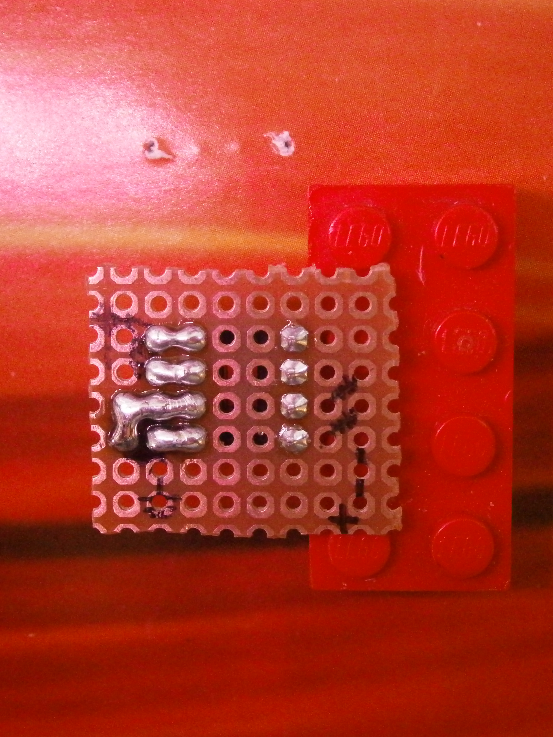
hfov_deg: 23.3
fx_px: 1342
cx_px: 269
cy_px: 369
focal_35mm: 63
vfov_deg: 30.7
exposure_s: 1/25
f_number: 3.4
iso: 800
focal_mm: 8.3
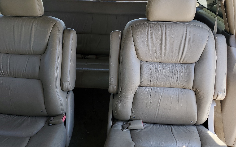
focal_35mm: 30
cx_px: 110
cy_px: 59
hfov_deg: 62.8
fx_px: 193
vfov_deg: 41.7
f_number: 1.5
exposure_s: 1/192
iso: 50
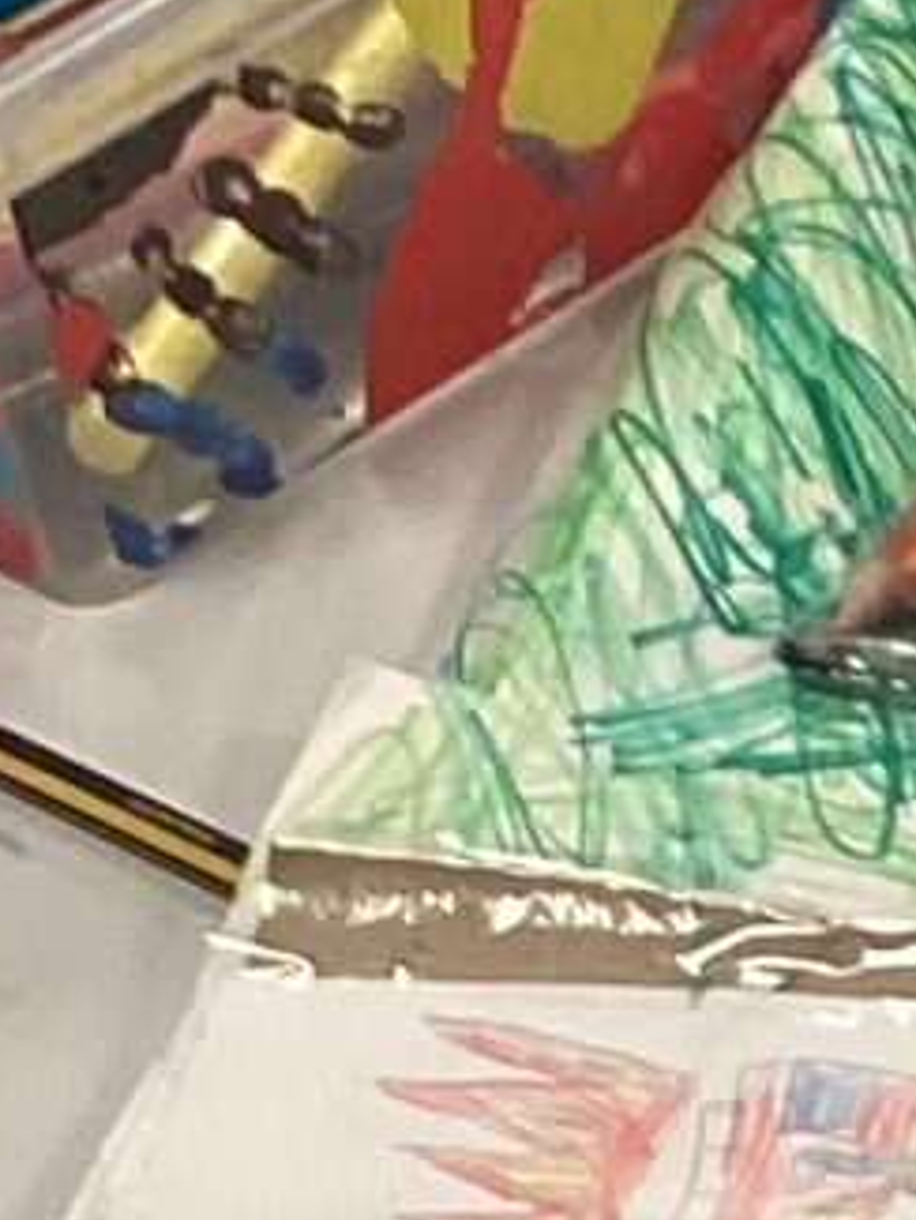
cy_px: 1280
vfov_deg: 8.1
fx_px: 8603
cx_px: 2177
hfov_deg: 5.9
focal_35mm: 244
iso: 80
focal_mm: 3.3
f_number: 2.4
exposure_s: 1/50
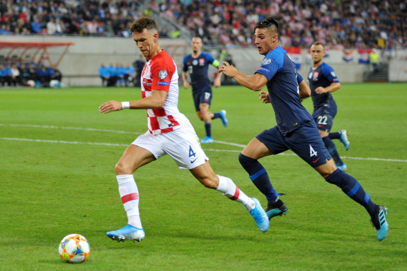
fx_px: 1357
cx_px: 204
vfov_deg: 11.4
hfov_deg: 17.1
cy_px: 136
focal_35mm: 120
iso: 1600
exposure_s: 1/800
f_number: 3.2
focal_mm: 120
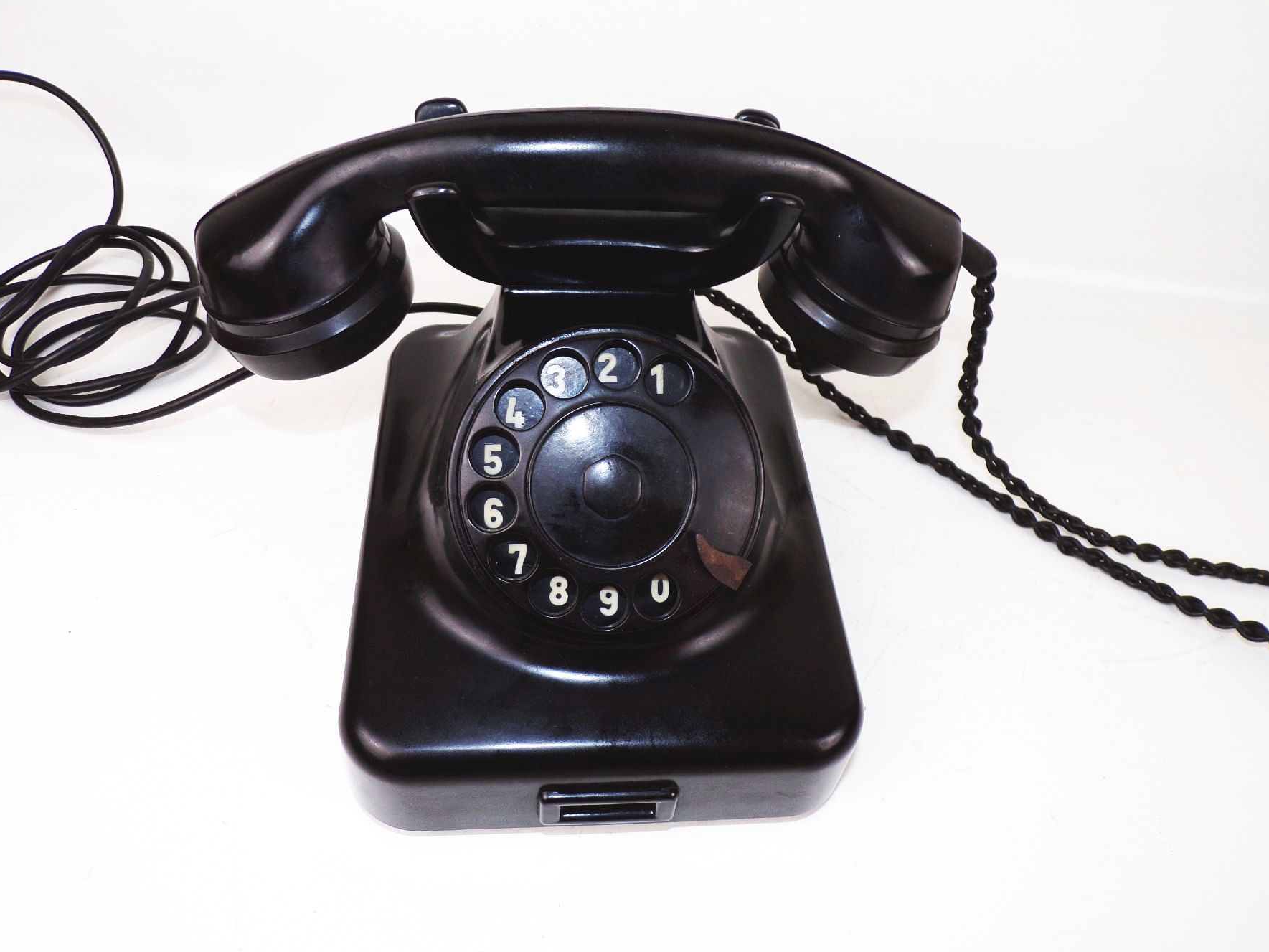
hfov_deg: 69.4
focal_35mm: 25
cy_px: 490
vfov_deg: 54.9
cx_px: 617
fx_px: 917
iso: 80
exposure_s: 1/52
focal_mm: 4.3
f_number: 3
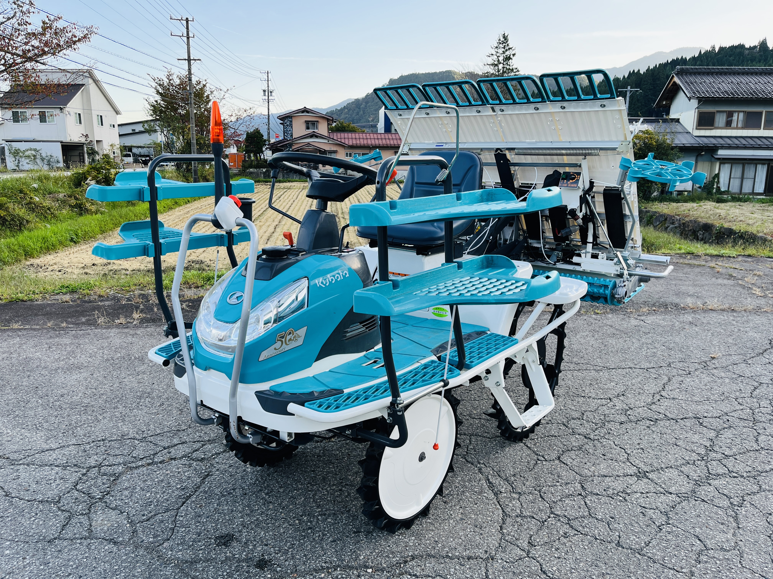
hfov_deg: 67.3
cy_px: 290
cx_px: 386
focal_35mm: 26
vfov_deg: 53.1
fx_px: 581
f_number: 1.6
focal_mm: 5.1
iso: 50
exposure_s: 1/371
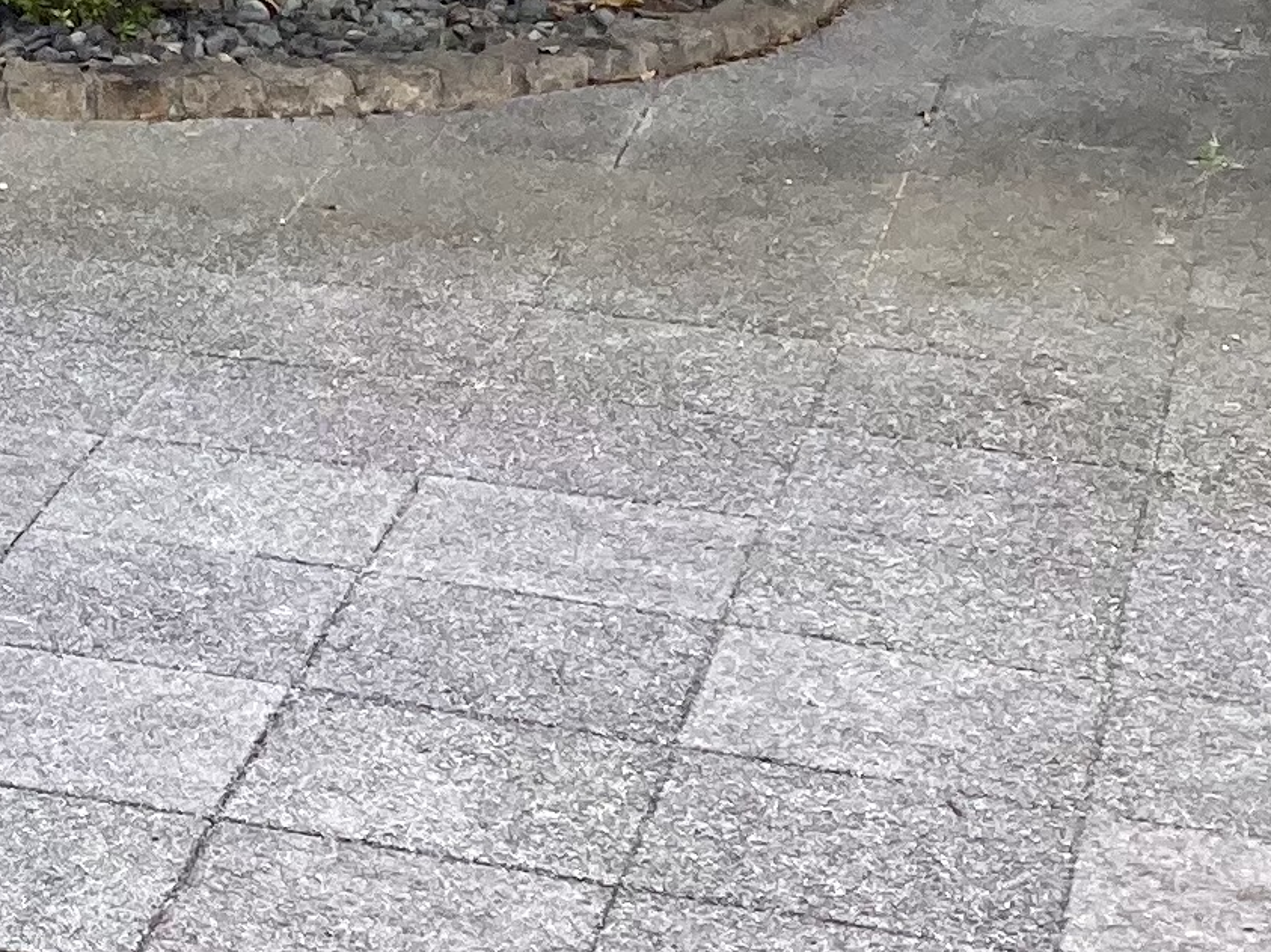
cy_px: -1027
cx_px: -1273
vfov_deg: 10.1
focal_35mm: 134
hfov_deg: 12.8
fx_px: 4919
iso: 20
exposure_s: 1/333
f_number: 1.8
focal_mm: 3.99
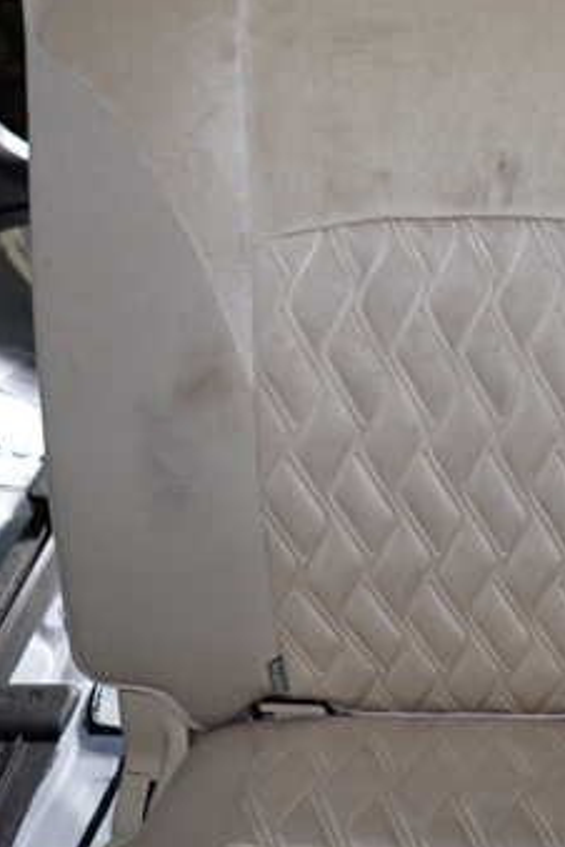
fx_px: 1083
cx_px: 502
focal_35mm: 46
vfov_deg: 42.4
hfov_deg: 28.2
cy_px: 315
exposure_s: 1/30
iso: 320
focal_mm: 4.5
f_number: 5.6
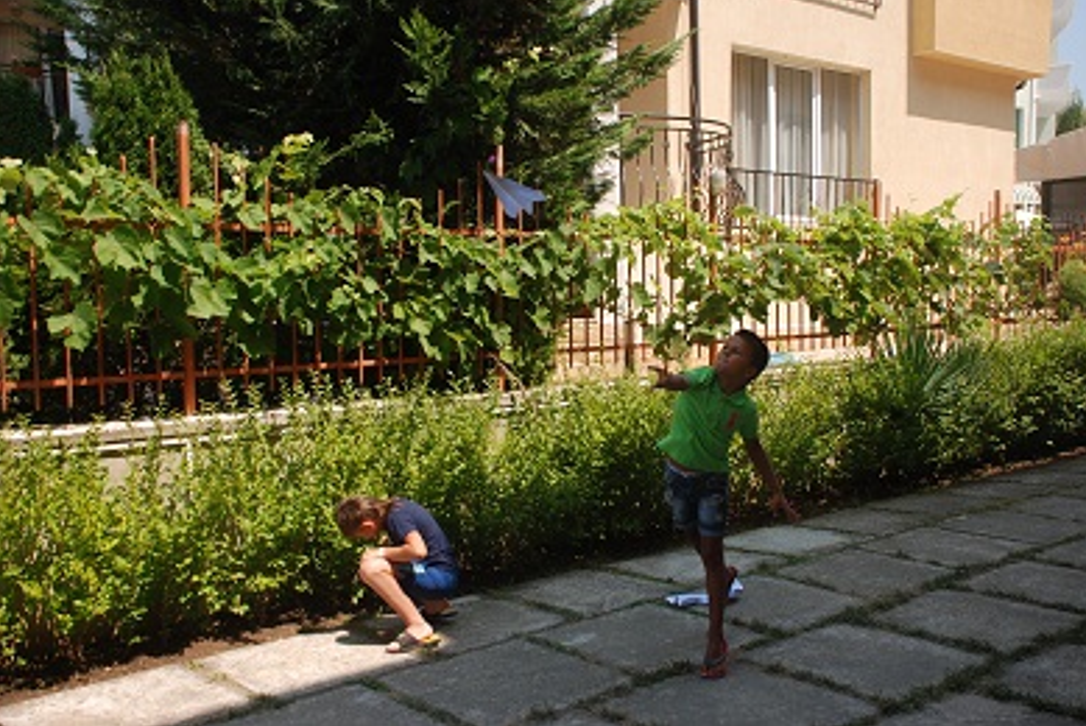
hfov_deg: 51.9
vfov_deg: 36.0
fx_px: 1117
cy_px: 356
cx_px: 544
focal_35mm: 37
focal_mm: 24
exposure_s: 1/750
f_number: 4
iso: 160
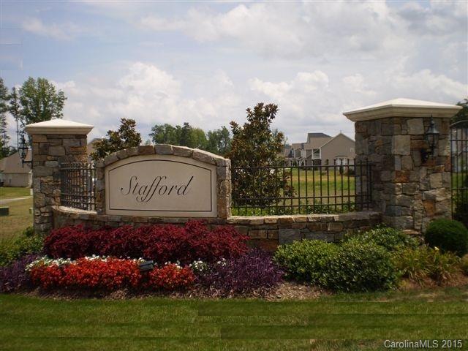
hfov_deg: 44.8
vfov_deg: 34.3
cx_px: 234
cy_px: 176
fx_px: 568
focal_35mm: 42
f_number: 4.9
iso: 64
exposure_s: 1/800
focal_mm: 7.4
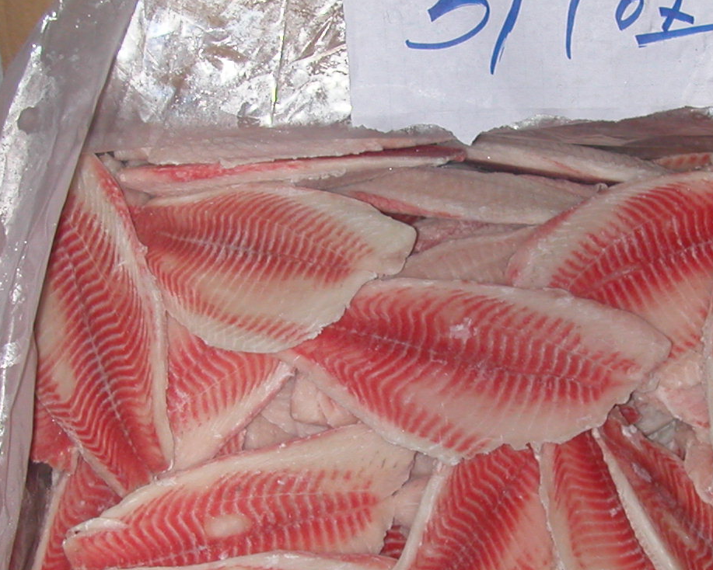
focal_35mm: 63
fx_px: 1330
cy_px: 391
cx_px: 505
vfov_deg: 24.1
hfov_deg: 29.7
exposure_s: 1/59.9
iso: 100
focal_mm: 5.6
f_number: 2.7
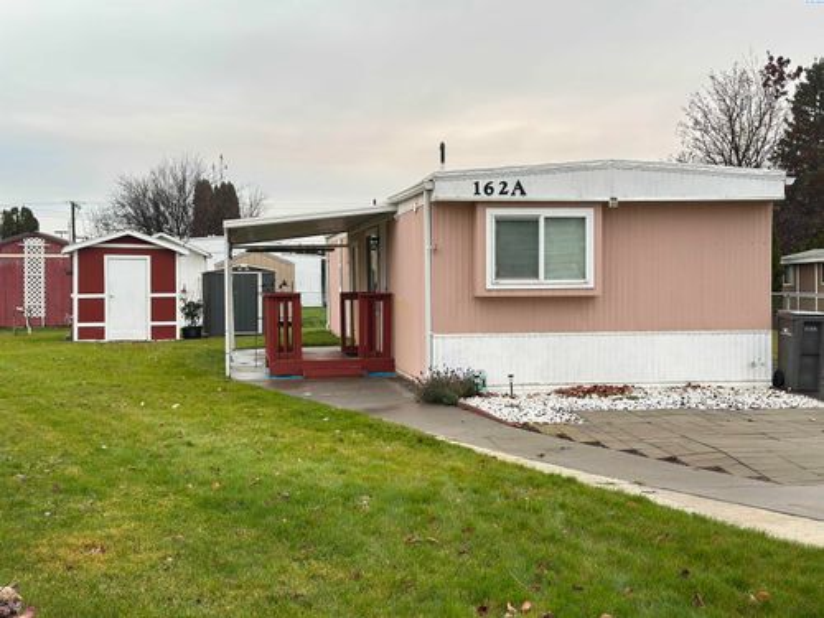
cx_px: 412
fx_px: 1143
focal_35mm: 48
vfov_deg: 30.3
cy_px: 309
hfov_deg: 39.7
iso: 125
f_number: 1.78
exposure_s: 1/61
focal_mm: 6.86
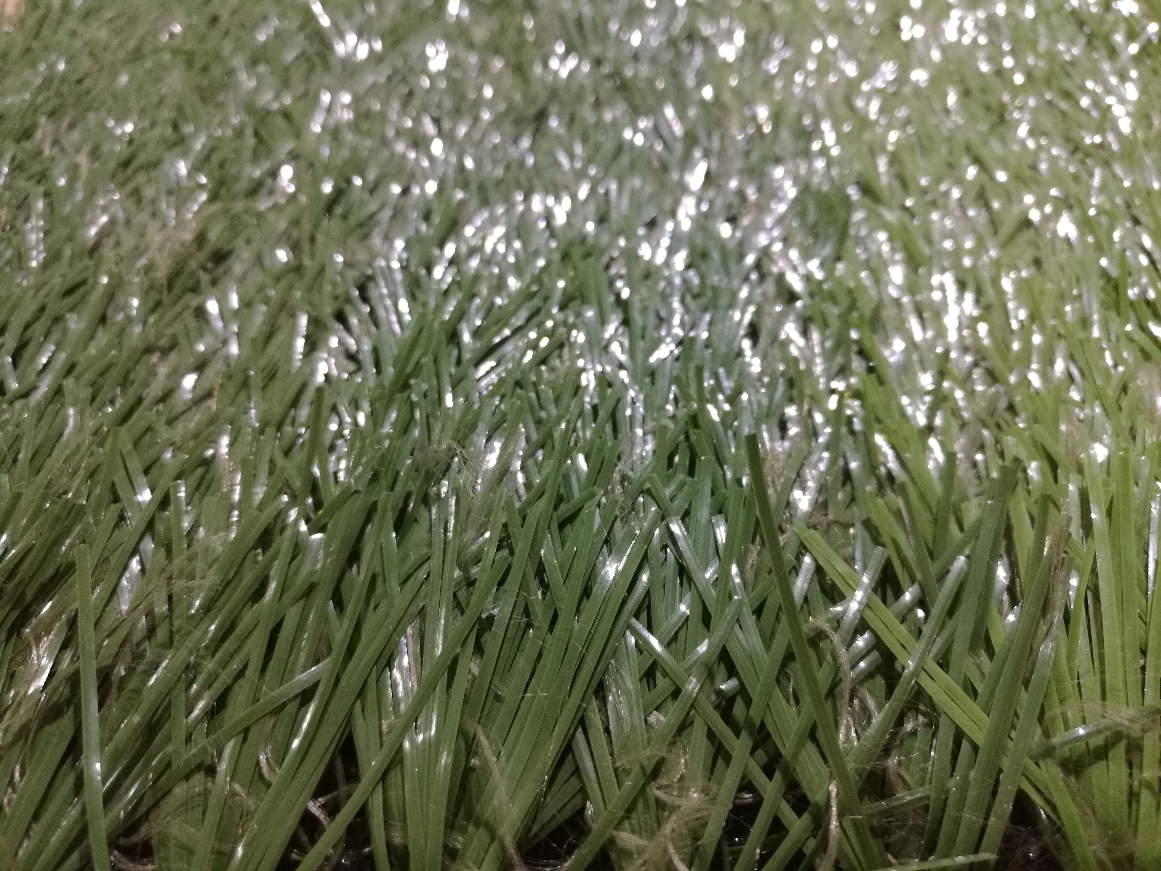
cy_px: 436
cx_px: 580
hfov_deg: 65.3
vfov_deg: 51.4
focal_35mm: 27
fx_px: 906
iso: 320
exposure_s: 1/25
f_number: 2
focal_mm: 4.04
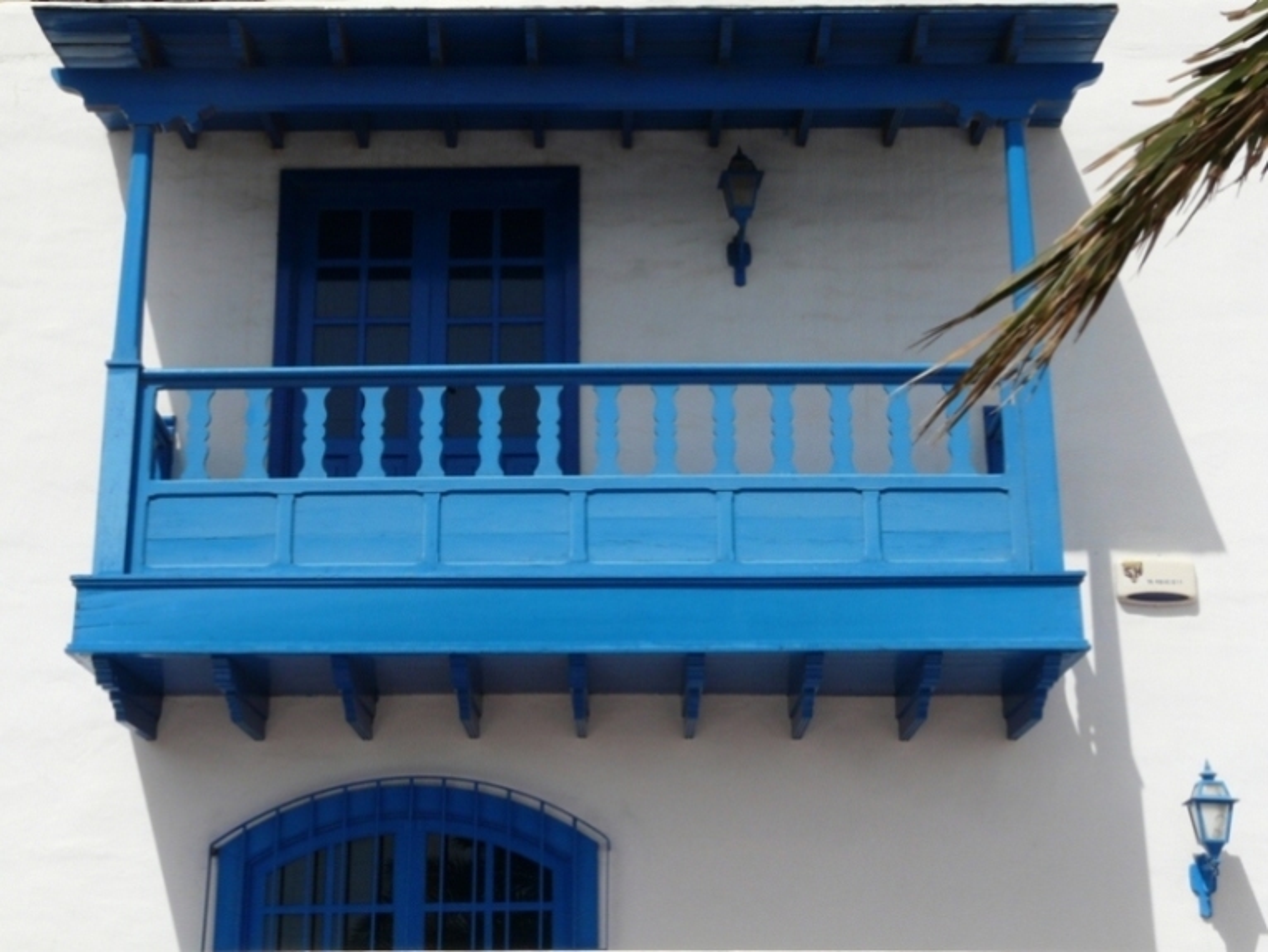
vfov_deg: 30.3
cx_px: 634
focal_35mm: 48
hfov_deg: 39.6
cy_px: 476
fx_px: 1760
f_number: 7.1
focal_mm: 7.9
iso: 100
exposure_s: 1/400
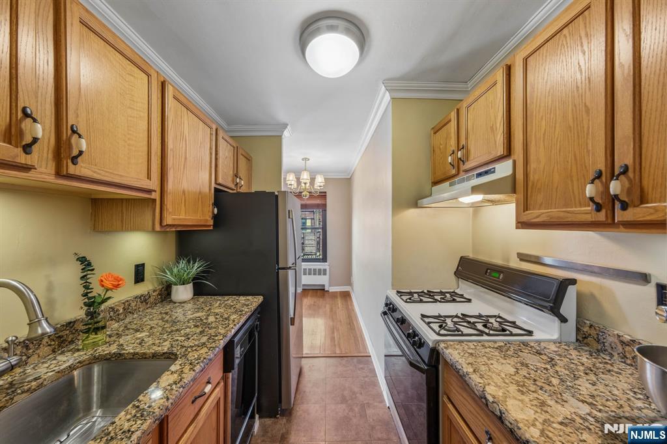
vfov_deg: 90.0
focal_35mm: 12
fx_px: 222
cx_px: 334
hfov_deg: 112.6
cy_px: 222
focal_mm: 8
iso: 320
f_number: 8
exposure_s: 1/4
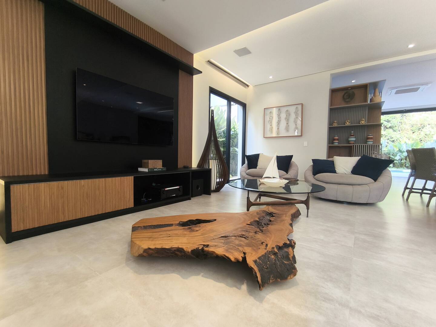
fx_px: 202
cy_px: 164
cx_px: 218
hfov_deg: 94.5
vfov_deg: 78.1
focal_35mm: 16
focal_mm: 1.65
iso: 80
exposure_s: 1/60
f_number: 2.2
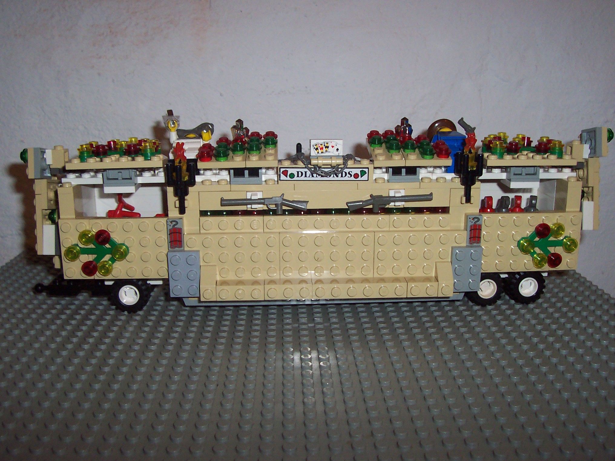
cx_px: 308
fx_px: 657
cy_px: 230
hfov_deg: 50.1
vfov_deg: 38.7
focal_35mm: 37
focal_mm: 5.6
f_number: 2.8
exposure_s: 1/60
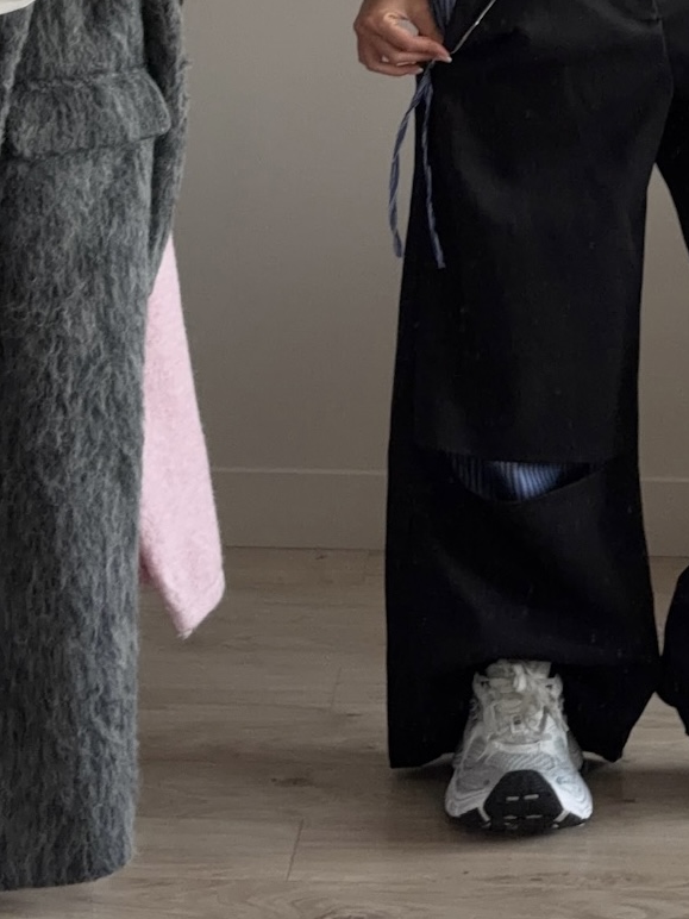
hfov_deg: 13.2
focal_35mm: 111
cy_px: -73
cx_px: 680
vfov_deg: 17.2
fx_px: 2946
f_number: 1.78
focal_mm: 6.76
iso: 100
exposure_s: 1/83
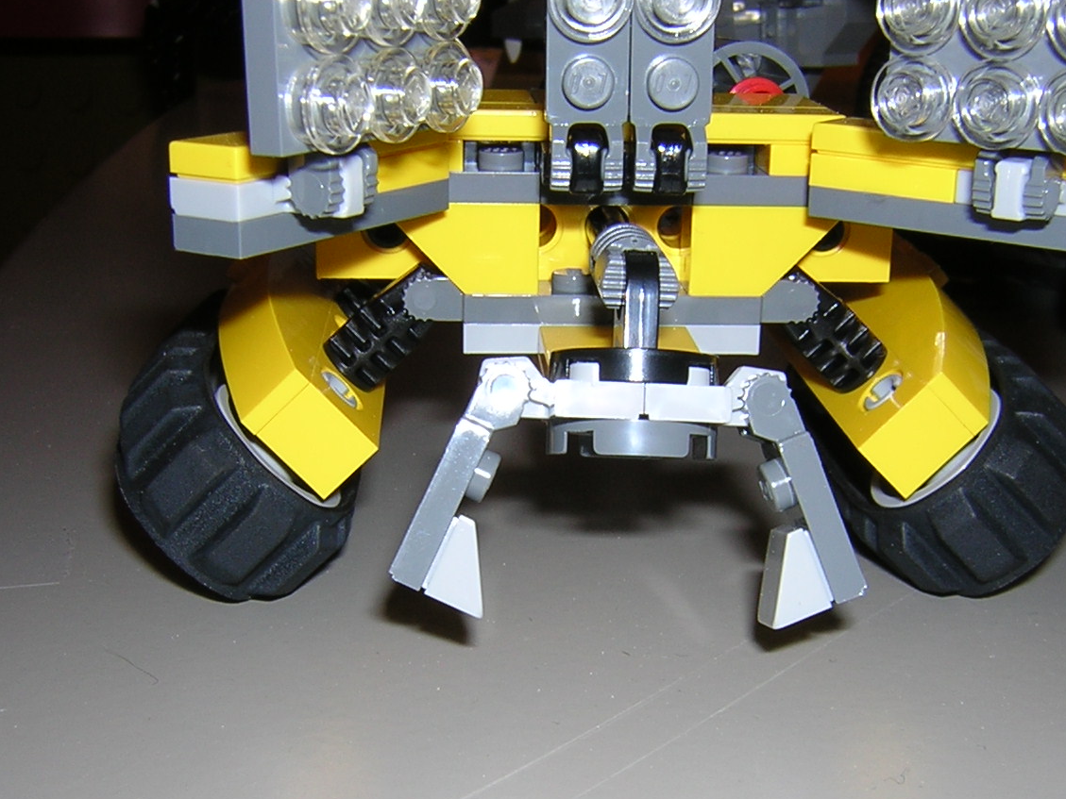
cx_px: 558
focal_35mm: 51
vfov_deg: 28.5
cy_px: 465
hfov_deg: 37.5
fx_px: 1571
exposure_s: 1/60.1
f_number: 5.2
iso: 100
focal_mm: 4.7
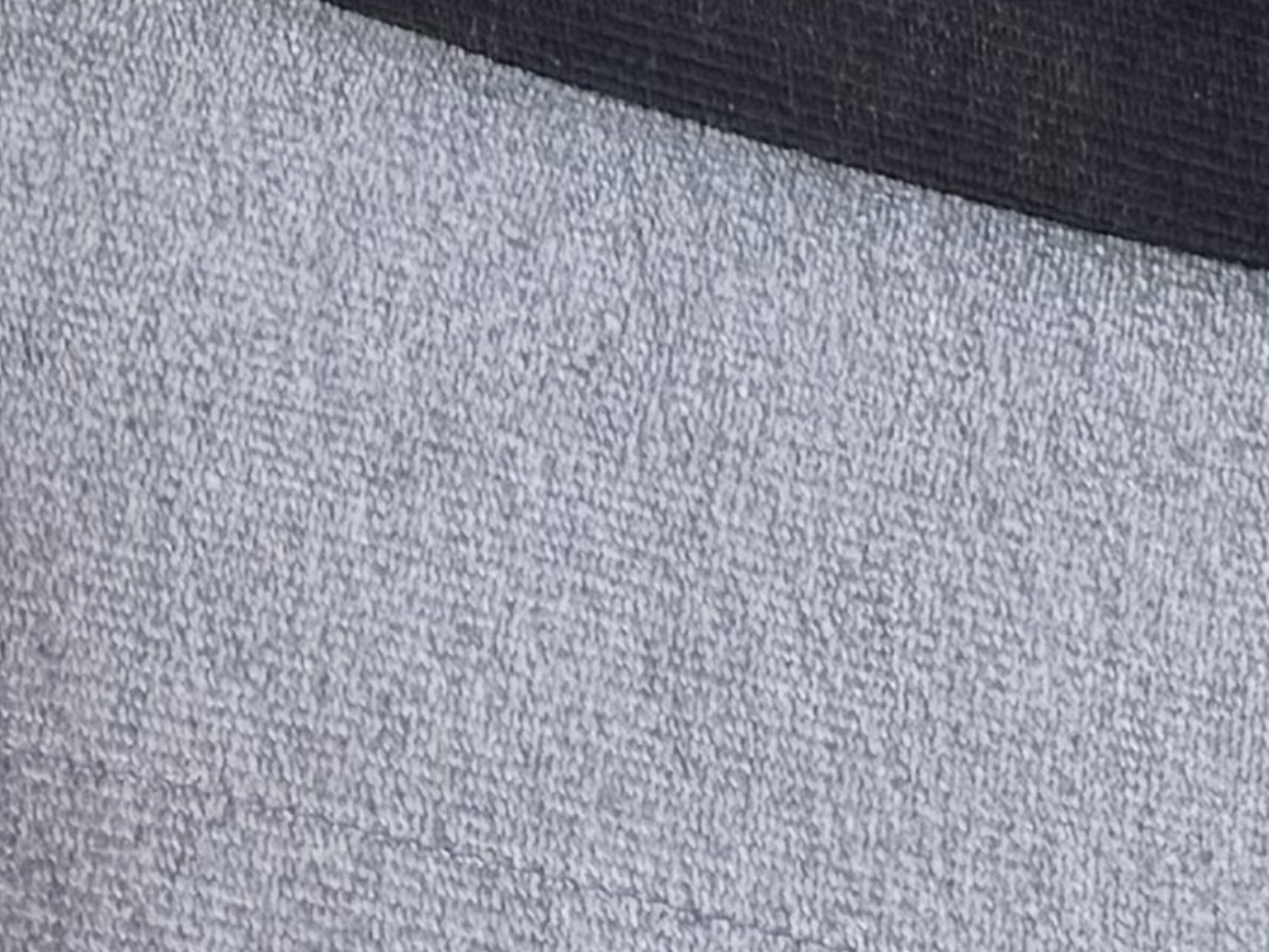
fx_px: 5976
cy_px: -2265
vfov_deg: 7.5
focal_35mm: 163
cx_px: -602
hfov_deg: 11.6
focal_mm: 6.76
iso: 100
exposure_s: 1/416
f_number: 1.78
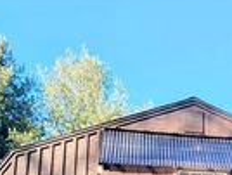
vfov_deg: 14.5
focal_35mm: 97
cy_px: 247
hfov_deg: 19.5
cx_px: 244
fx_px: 651
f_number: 1.8
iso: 40
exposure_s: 1/559
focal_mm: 5
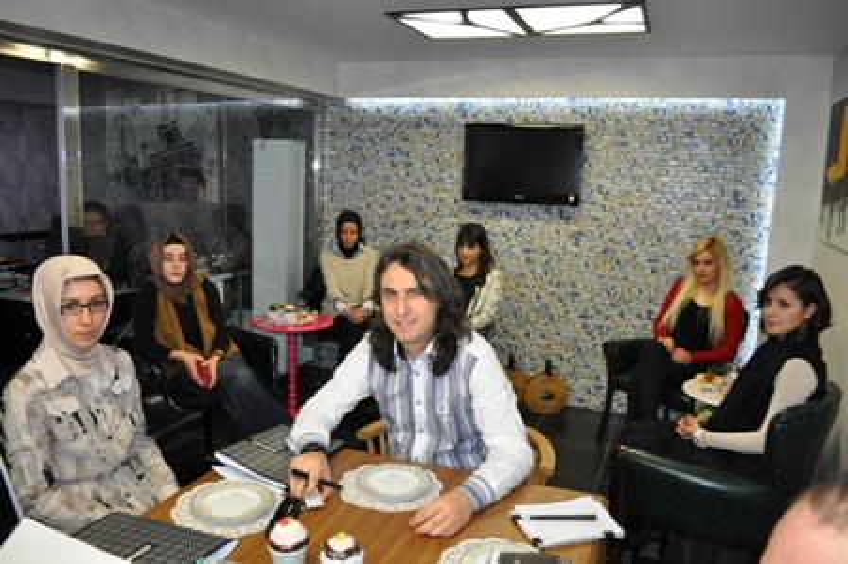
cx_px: 424
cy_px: 282
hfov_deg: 67.4
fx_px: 636
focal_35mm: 27
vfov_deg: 47.9
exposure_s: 1/100
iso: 800
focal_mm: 18
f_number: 3.5
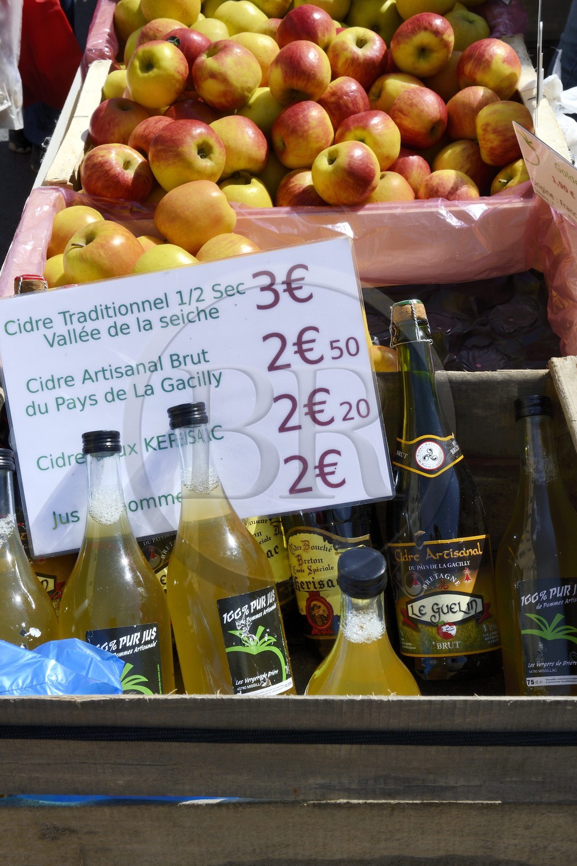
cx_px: 288
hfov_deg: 29.9
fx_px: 1082
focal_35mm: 45
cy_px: 433
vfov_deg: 43.6
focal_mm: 45
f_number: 16
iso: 200
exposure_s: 1/200
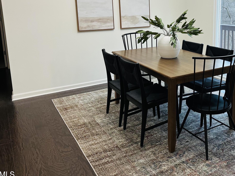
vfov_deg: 38.0
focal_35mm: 37
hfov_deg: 48.4
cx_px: 174
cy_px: 51
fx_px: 251
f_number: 1.78
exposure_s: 1/60
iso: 160
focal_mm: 6.86
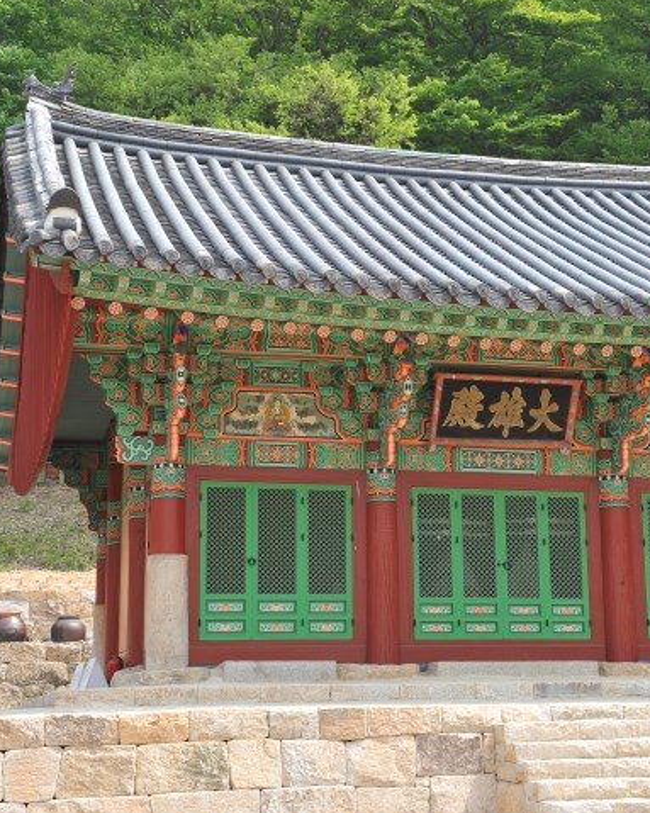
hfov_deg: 25.1
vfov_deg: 31.5
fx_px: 1443
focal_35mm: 60
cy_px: 408
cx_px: 497
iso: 200
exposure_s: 1/200
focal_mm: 42
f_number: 7.1
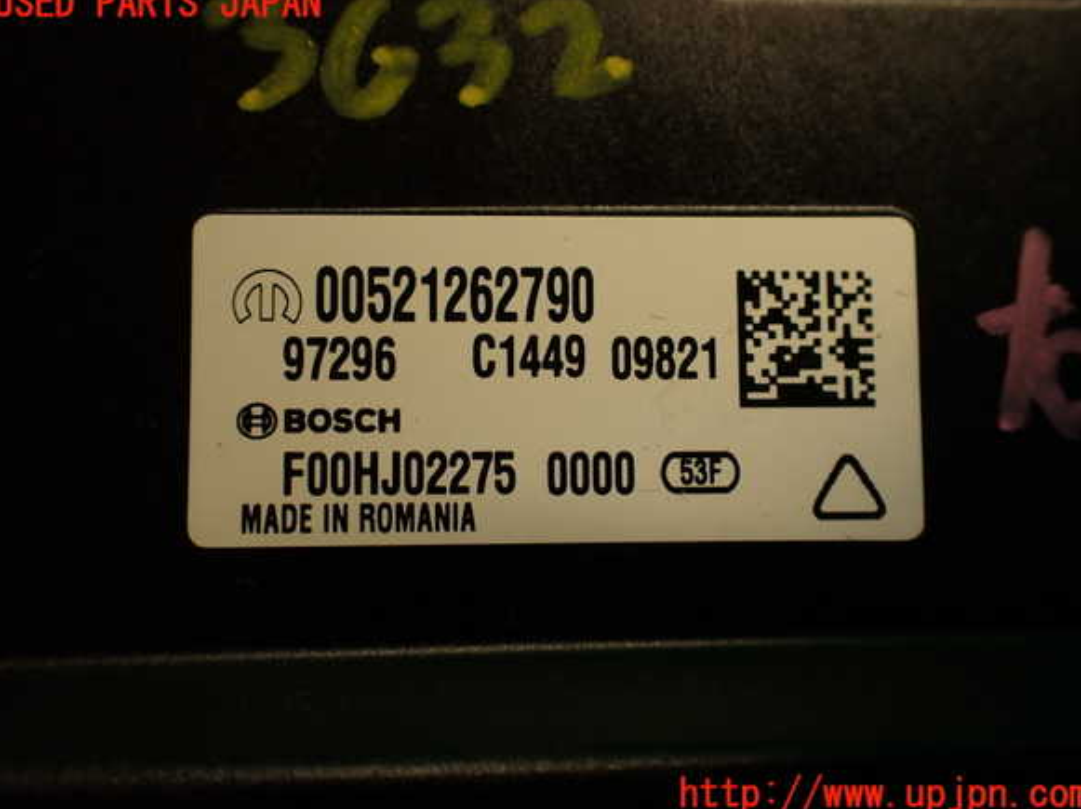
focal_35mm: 31
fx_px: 967
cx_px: 541
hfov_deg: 58.4
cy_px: 400
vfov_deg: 45.4
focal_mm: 5.4
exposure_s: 1/50
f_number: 2.3
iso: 200
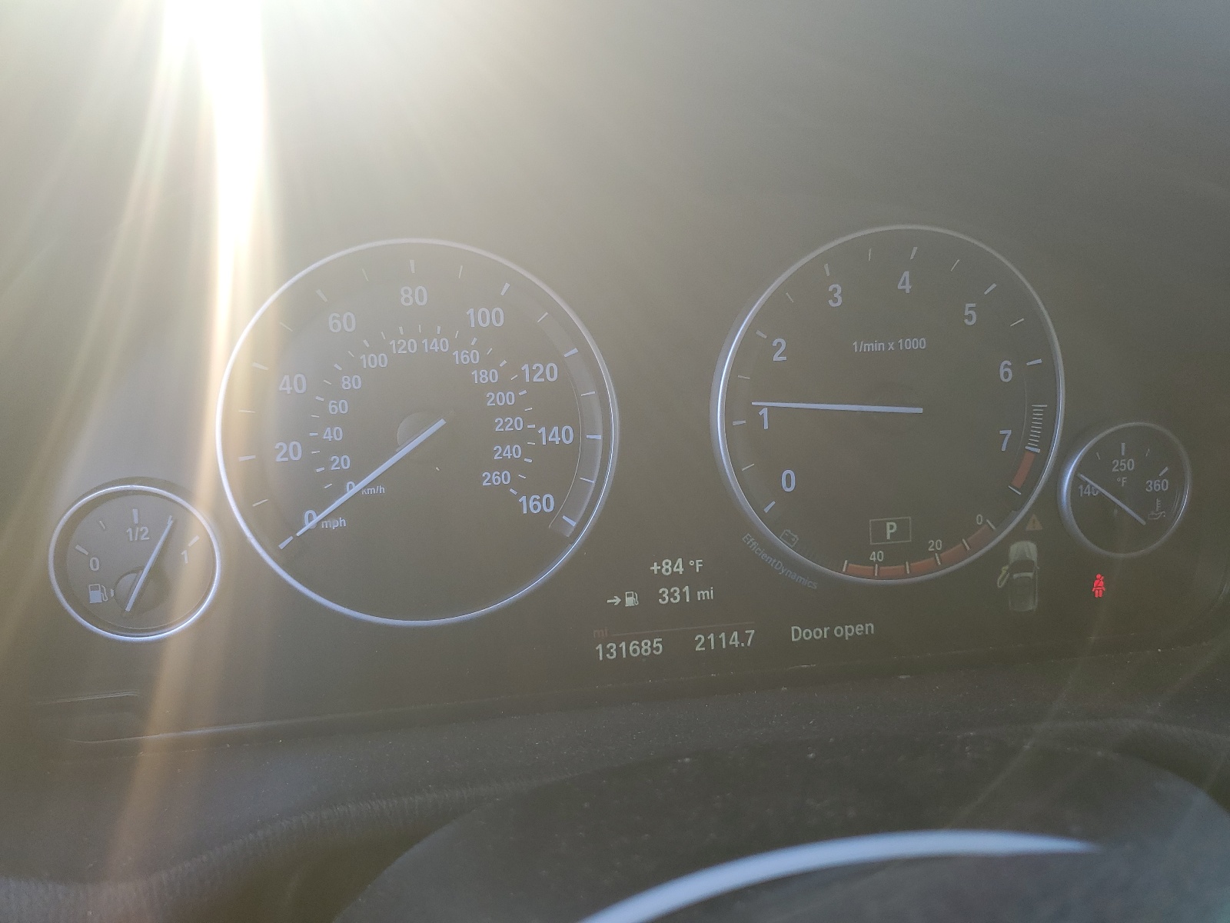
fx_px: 924
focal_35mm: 26
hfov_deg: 67.3
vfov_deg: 53.1
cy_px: 462
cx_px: 615
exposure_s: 1/141
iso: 50
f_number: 1.5
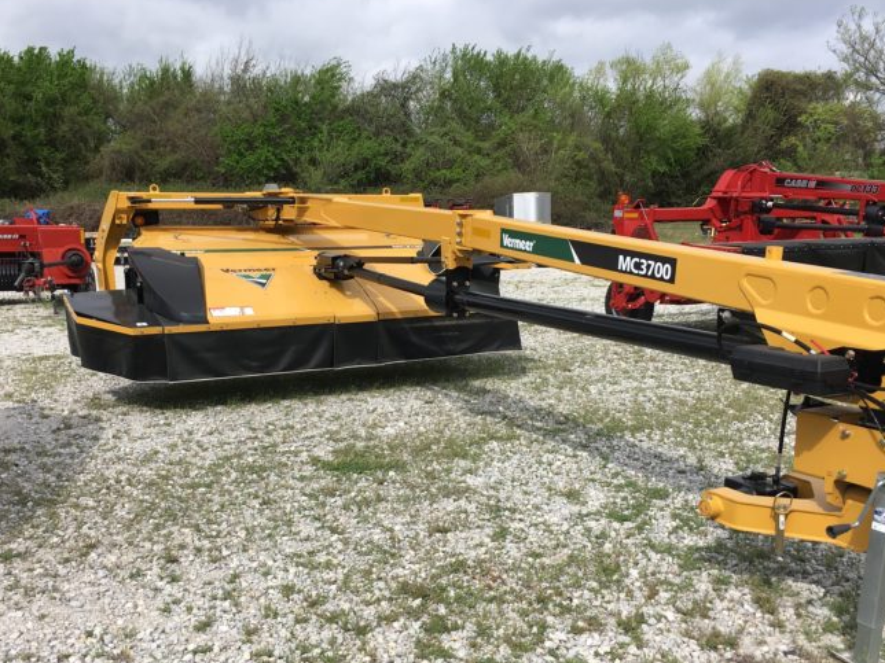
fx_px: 920
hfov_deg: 51.3
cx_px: 429
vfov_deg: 39.5
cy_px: 394
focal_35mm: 36
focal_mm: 4.15
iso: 25
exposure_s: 1/1374
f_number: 2.2
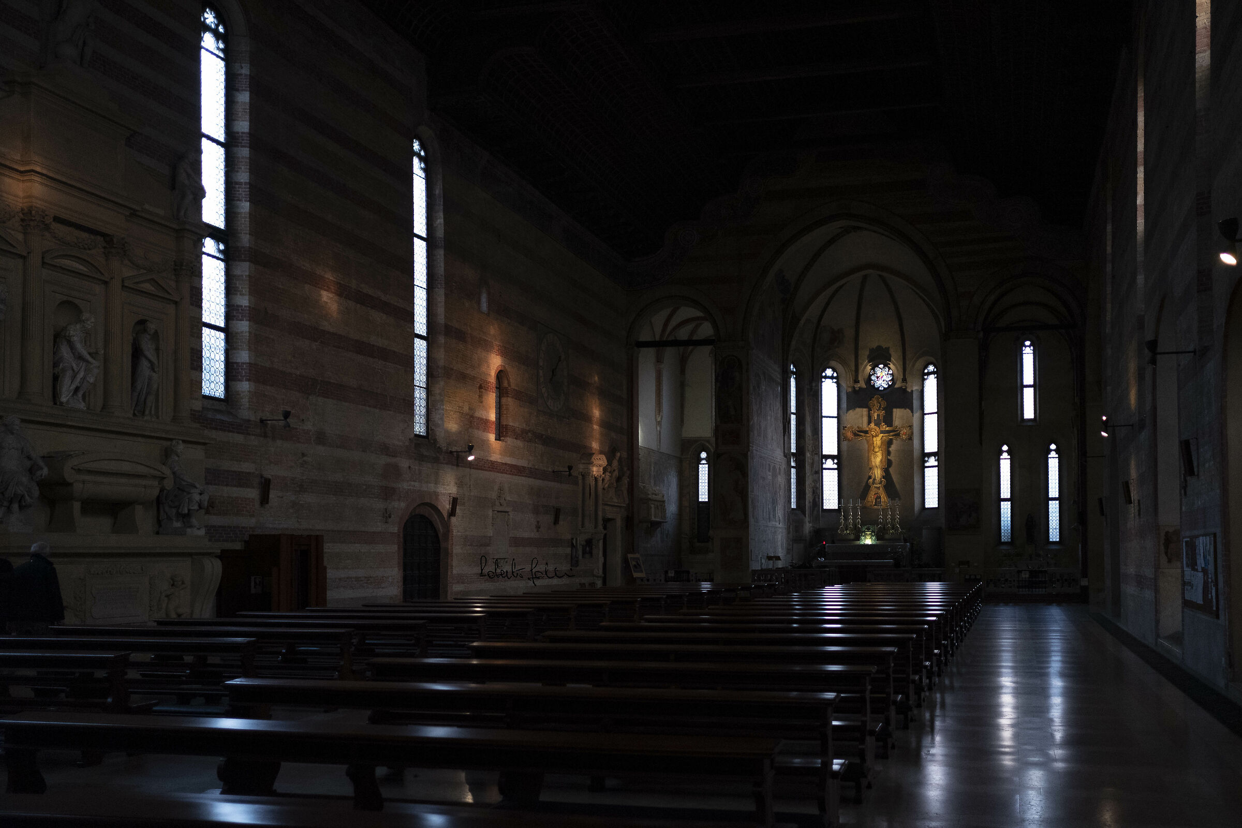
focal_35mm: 35
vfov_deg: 37.9
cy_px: 414
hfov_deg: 54.4
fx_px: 1207
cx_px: 621
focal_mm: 23
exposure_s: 1/200
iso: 1600
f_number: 2
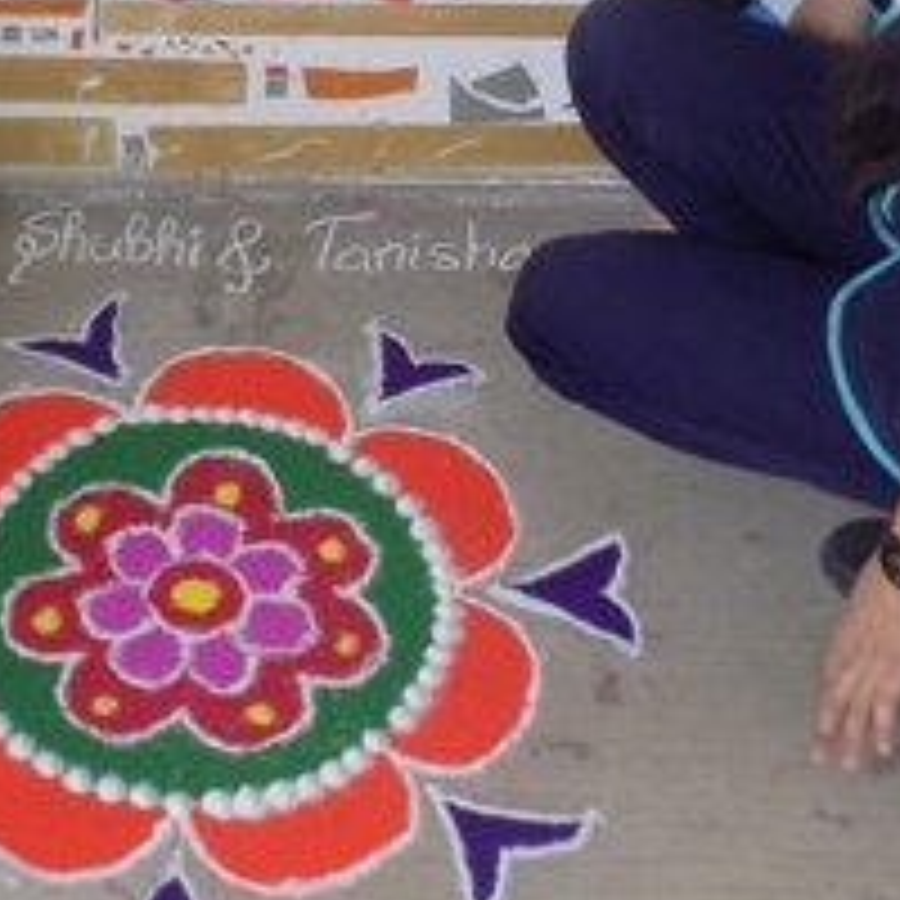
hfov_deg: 26.1
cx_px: 194
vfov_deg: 25.7
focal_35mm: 65
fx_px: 1912
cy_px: 90
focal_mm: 4
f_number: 3.1
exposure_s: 1/30
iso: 125
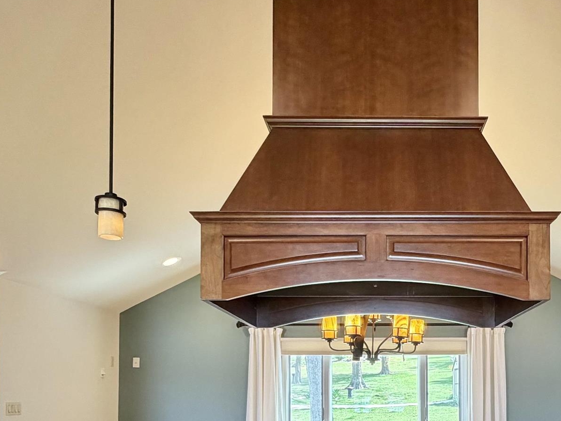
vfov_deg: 36.9
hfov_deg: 50.2
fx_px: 583
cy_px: 384
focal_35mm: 36
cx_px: 387
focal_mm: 2.22
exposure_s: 1/60
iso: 200
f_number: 2.2
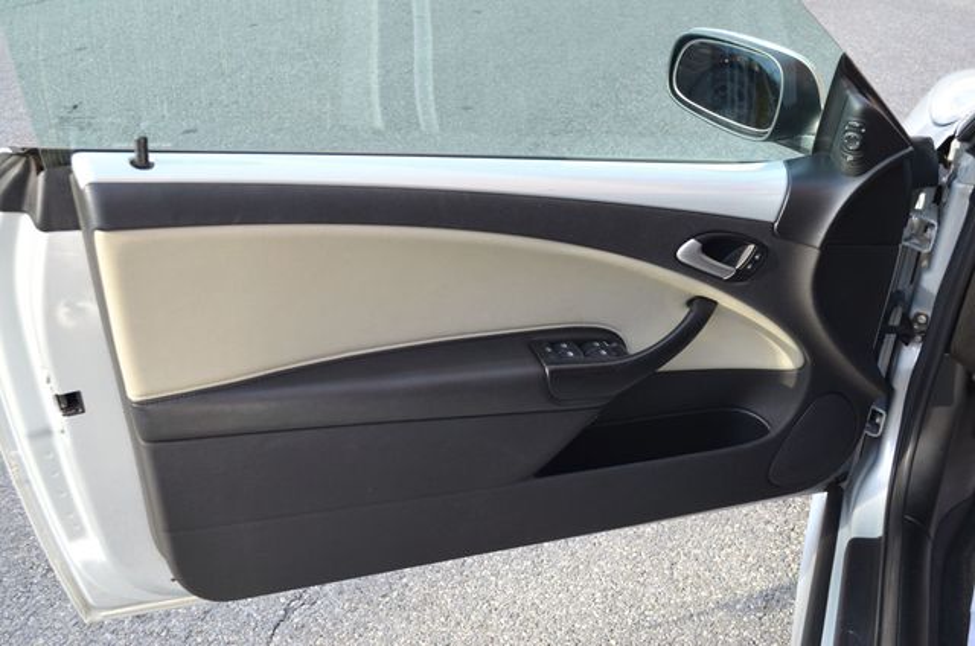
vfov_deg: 30.7
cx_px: 488
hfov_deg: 45.0
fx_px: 1176
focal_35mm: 44
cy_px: 323
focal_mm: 29
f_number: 5.6
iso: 320
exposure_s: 1/125
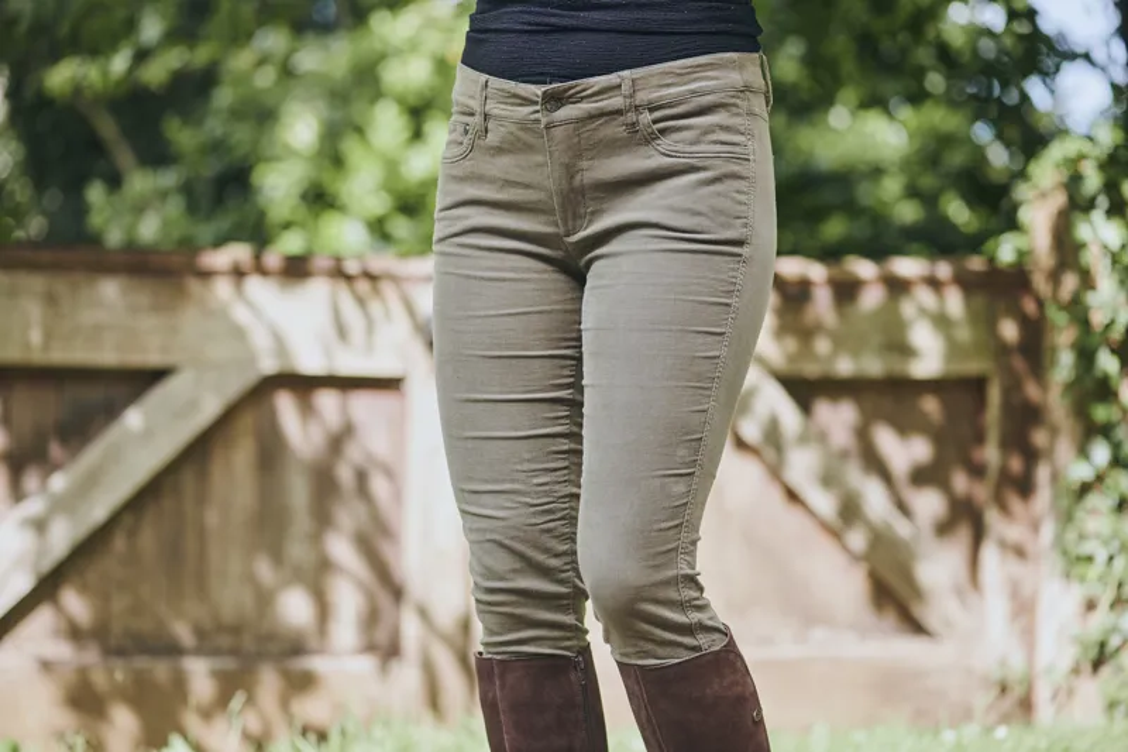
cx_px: 564
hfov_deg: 19.5
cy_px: 376
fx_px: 3289
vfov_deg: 13.0
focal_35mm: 105
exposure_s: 1/1250
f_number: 4
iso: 800
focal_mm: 105
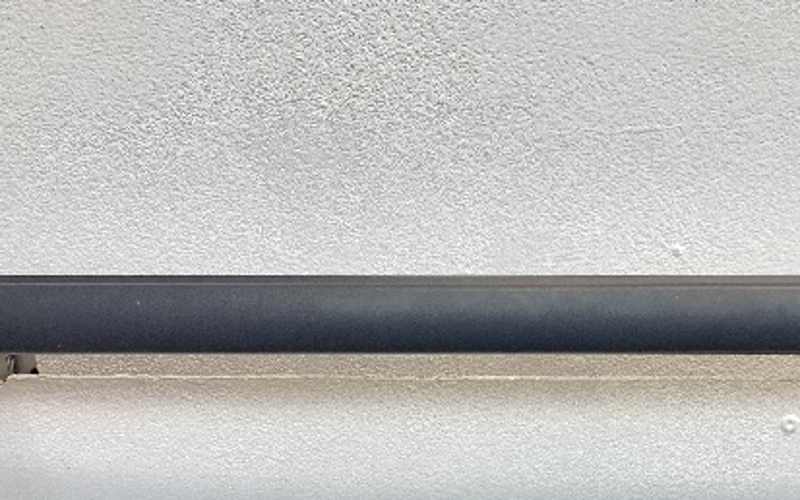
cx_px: 544
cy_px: 339
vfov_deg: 27.8
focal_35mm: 46
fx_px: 1003
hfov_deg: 42.8
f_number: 1.8
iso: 64
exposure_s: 1/60
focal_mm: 3.99
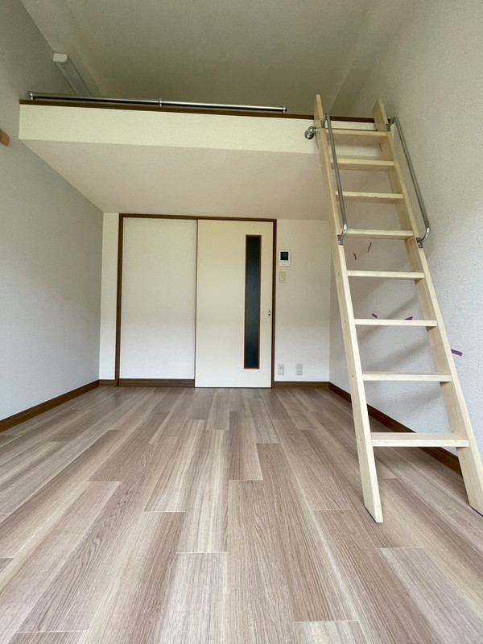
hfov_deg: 85.7
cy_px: 322
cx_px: 242
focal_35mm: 14
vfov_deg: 102.1
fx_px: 260
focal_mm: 1.55
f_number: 2.4
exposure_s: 1/99
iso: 200
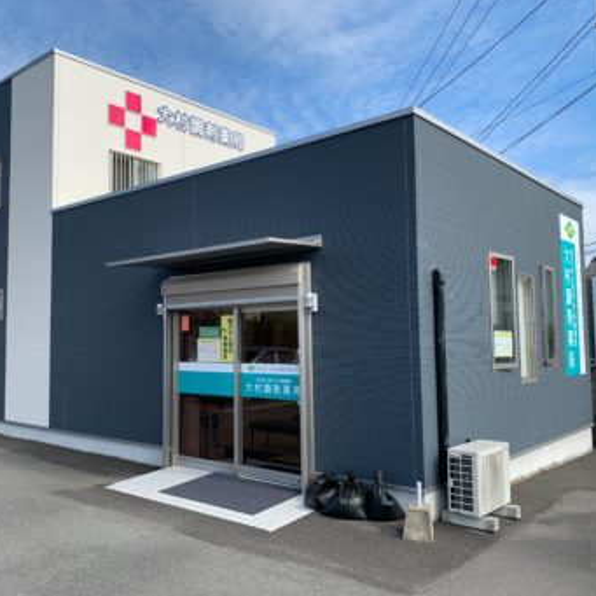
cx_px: 252
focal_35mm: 31
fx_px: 604
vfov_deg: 52.5
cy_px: 296
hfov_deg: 52.3
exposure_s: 1/1406
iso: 25
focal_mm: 4.25
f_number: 1.8
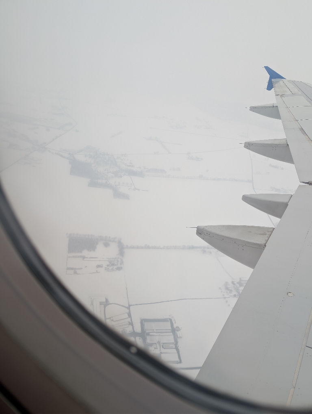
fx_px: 288
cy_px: 207
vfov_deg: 71.5
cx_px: 156
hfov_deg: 56.9
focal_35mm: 24
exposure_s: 1/145
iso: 32
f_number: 1.68
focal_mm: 6.9
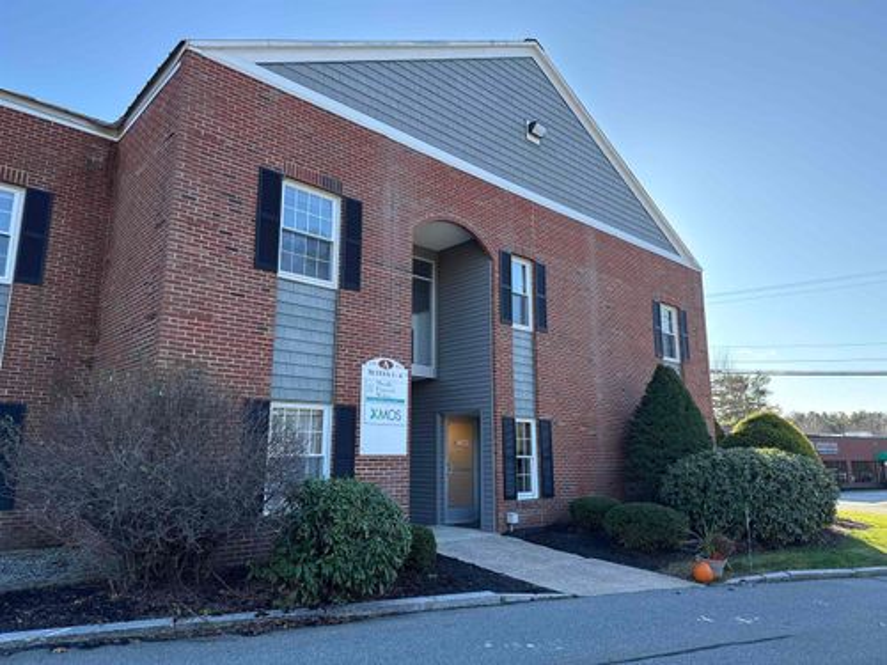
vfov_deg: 56.8
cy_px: 332
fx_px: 615
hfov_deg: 71.6
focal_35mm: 24
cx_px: 444
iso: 80
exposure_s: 1/765
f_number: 1.78
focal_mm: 6.76
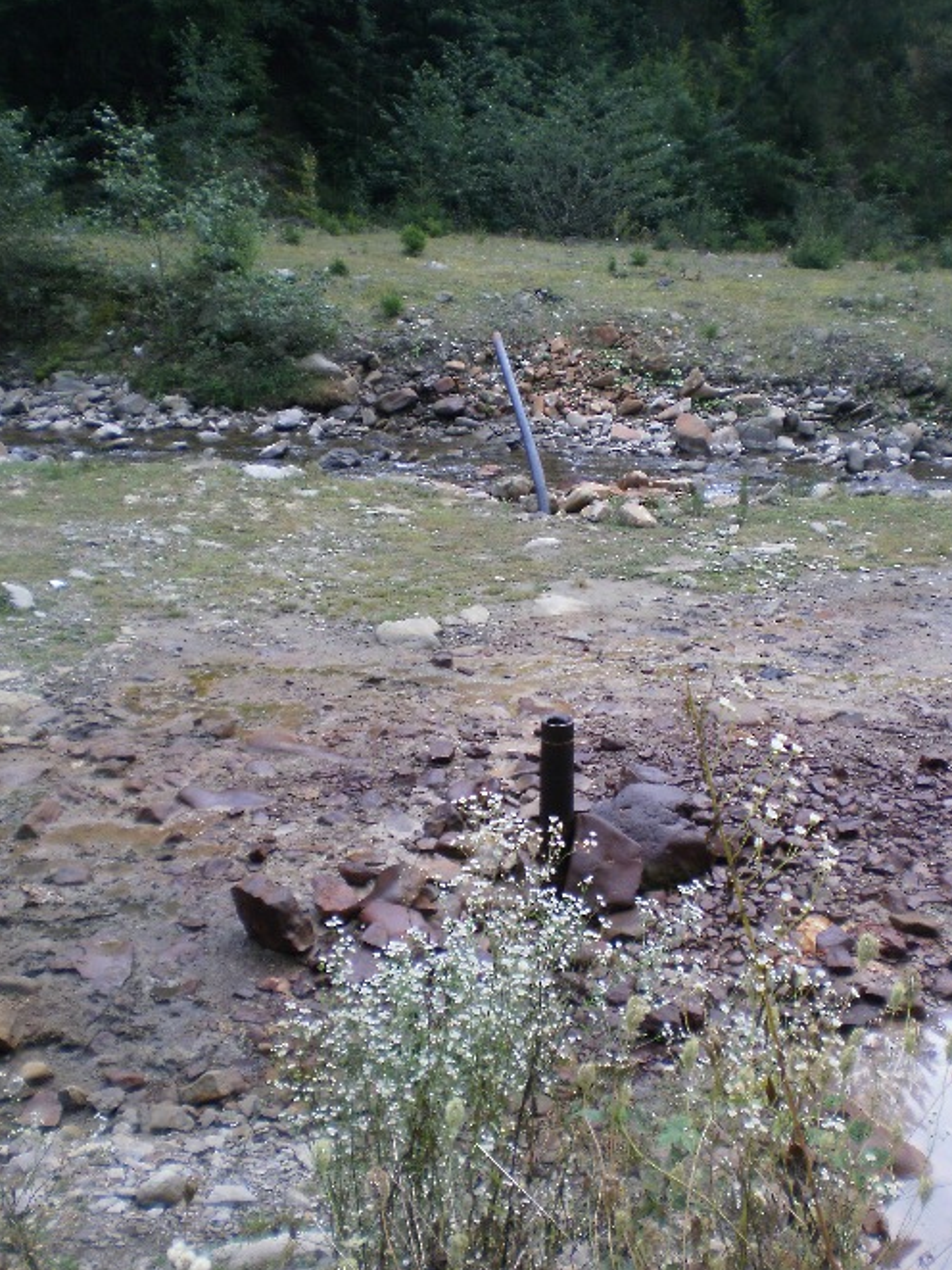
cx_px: 543
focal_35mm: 46
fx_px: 1686
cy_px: 603
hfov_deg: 31.5
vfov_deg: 41.2
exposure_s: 1/160
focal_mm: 6.3
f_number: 3.1
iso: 100
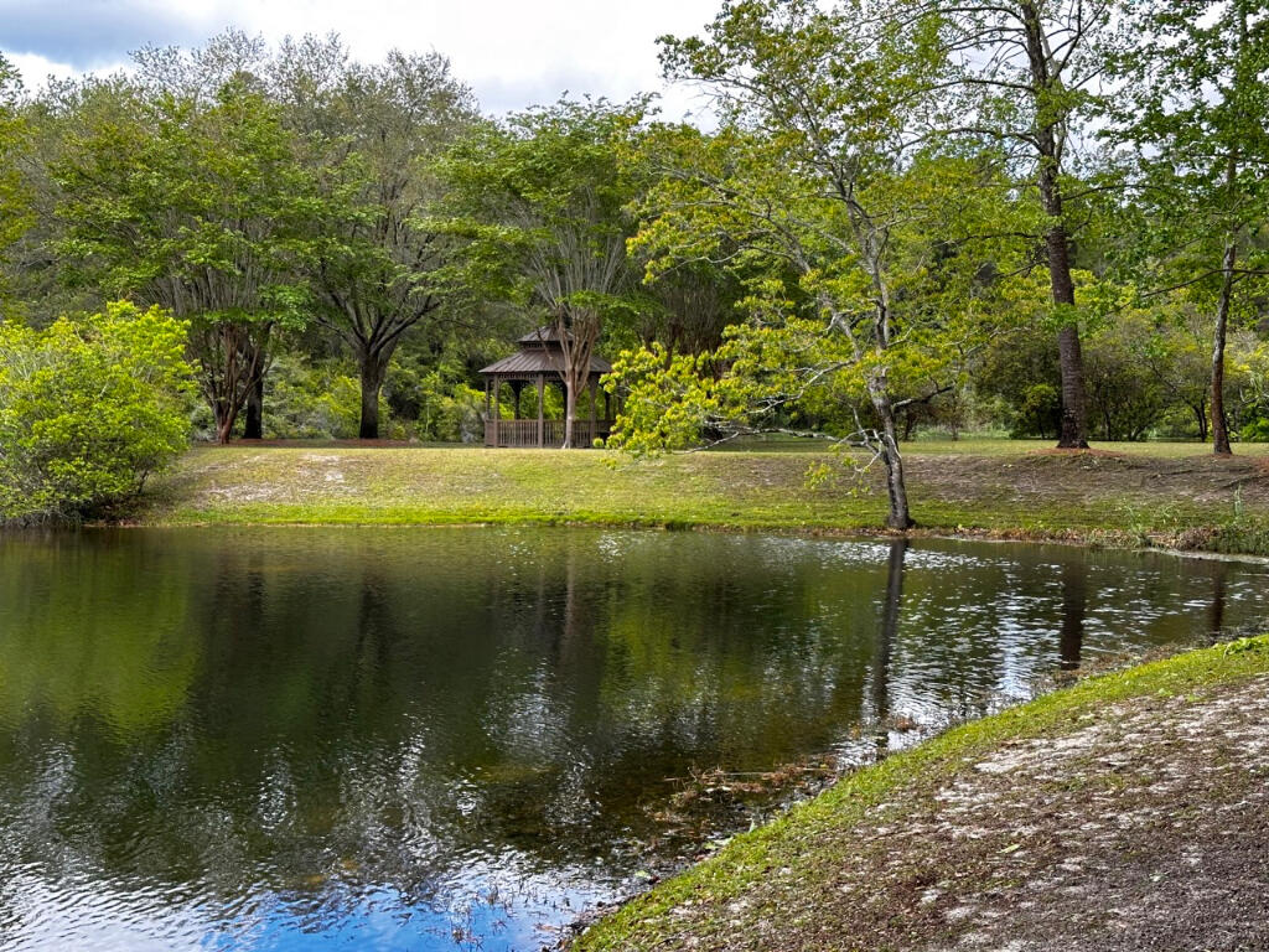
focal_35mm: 48
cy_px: 476
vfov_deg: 30.3
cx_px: 634
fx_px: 1760
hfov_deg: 39.7
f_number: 1.78
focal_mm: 6.86
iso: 64
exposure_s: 1/549
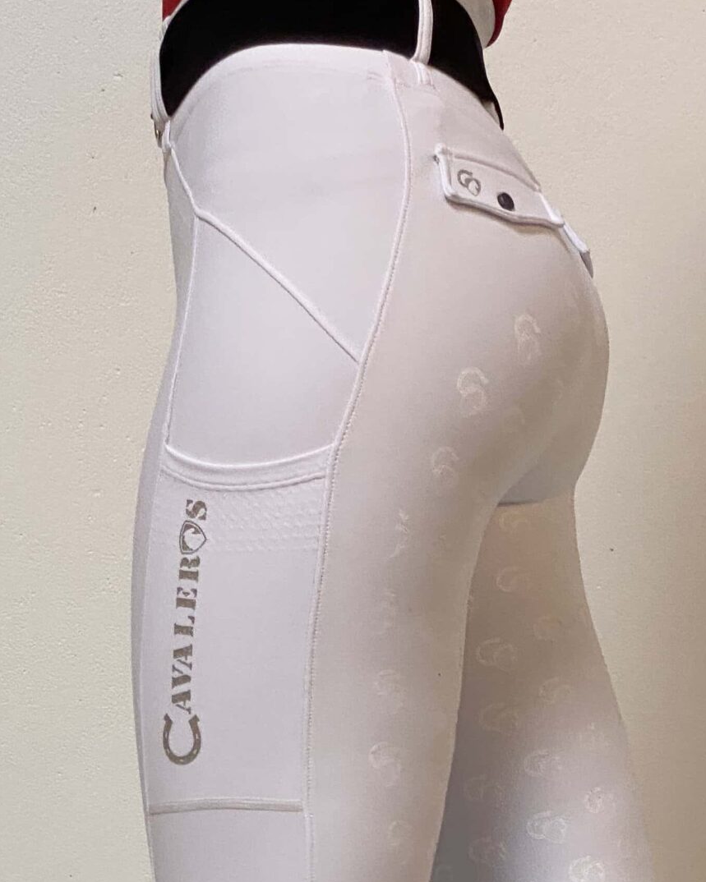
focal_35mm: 121
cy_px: 931
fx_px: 3161
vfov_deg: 15.5
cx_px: 354
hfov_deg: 12.7
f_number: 2
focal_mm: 6
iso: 160
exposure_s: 1/100
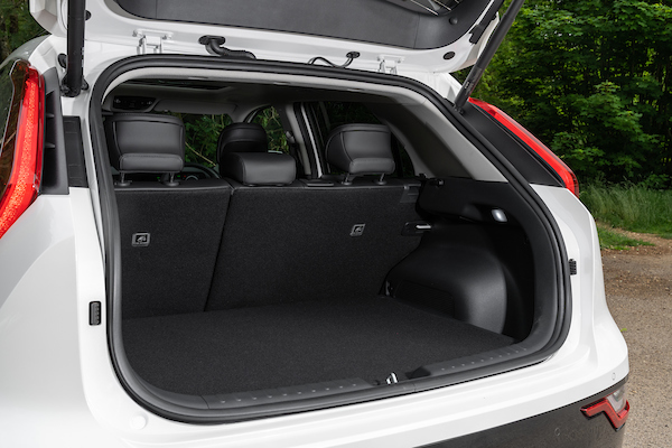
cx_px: 336
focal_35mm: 36
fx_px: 672
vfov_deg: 36.9
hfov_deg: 53.1
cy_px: 224
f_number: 11
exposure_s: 1/40
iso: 320
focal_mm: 36
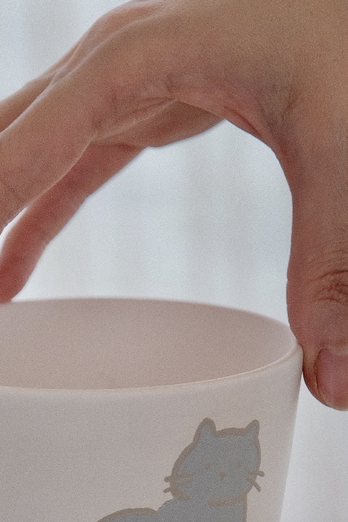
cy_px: 414
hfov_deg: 7.3
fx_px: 2723
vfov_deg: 10.9
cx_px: 140
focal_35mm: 188
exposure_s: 1/15
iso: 1000
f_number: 4
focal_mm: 52.4
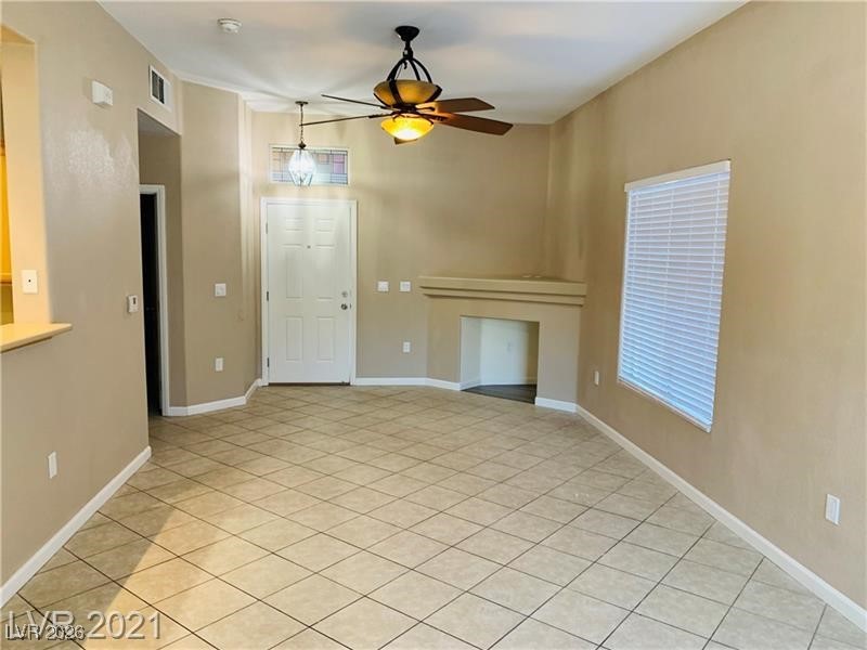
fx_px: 651
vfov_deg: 53.1
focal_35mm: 26
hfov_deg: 67.3
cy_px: 325
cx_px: 434
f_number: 1.8
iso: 160
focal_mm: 4.25
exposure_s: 1/60
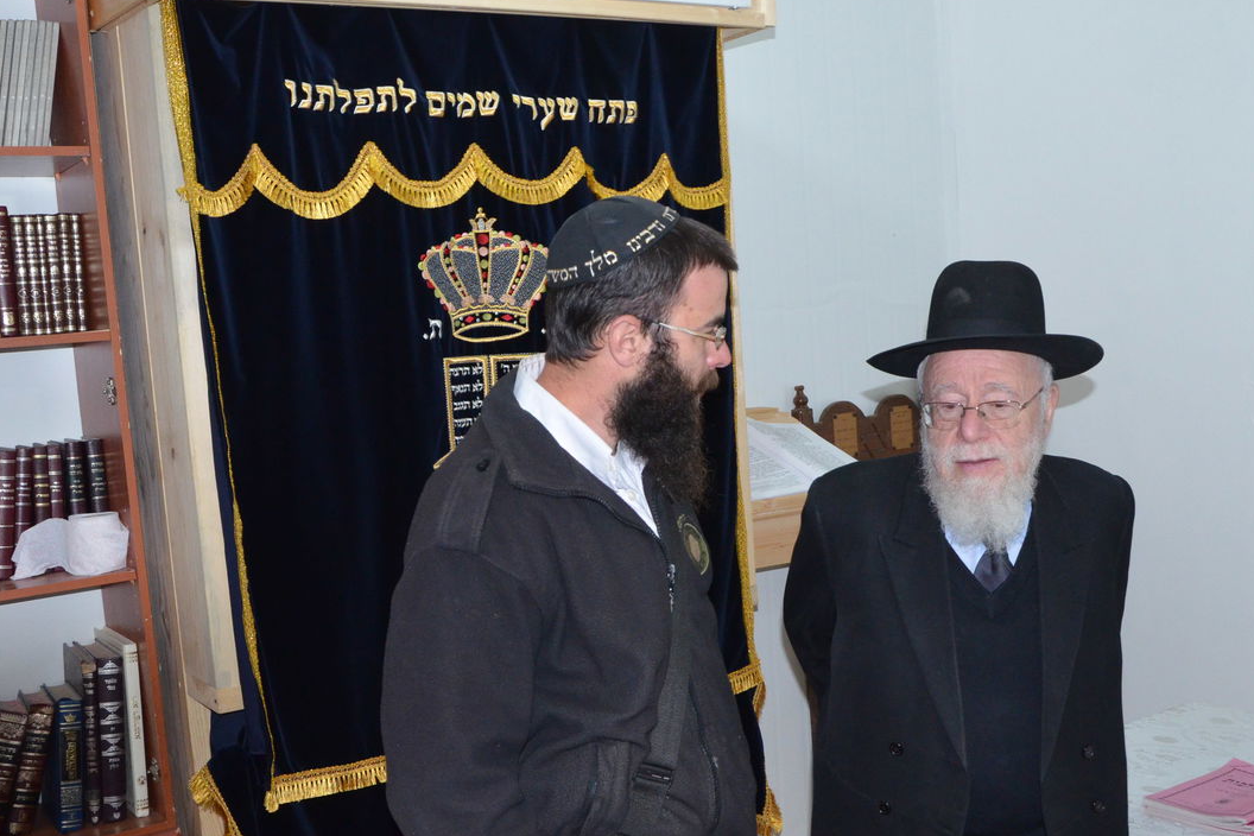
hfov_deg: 46.7
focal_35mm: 42
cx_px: 619
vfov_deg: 32.1
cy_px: 466
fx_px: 1451
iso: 2000
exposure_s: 1/60
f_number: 6.3
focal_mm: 21
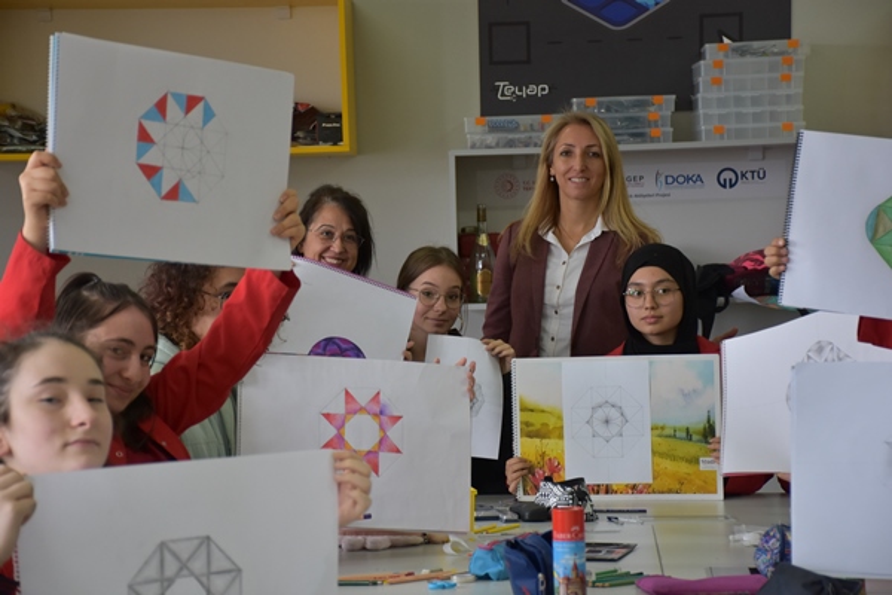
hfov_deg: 19.5
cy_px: 298
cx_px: 446
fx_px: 2601
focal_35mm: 105
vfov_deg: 13.0
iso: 800
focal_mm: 70
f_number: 5
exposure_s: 1/80
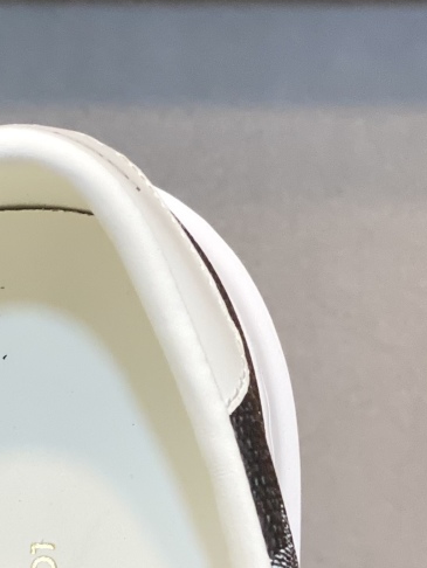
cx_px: -23
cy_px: 326
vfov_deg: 12.8
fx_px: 2531
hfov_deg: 9.6
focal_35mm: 154
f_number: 2
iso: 100
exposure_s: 1/100
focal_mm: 6
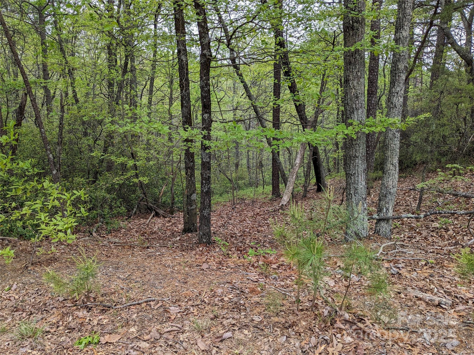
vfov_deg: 51.4
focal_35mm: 27
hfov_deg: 65.3
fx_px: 370
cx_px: 237
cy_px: 178
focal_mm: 4.38
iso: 44
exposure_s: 1/410
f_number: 1.73
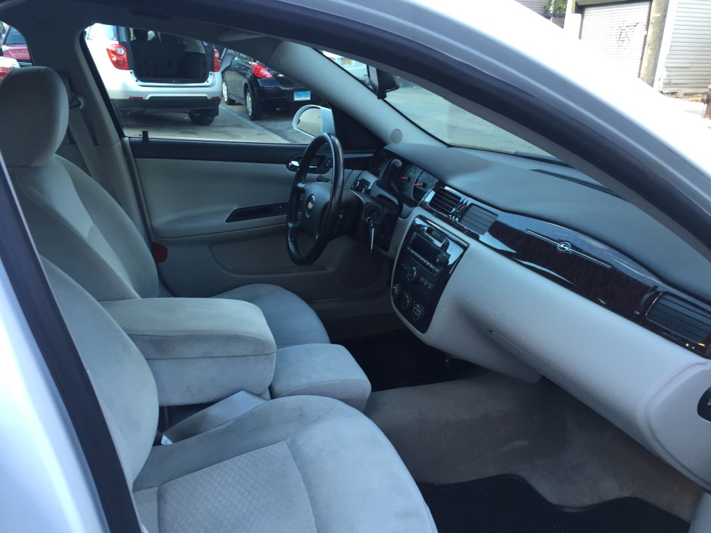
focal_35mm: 29
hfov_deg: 61.7
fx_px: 596
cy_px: 266
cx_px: 356
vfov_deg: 48.2
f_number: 2.2
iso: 50
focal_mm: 4.15
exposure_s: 1/120
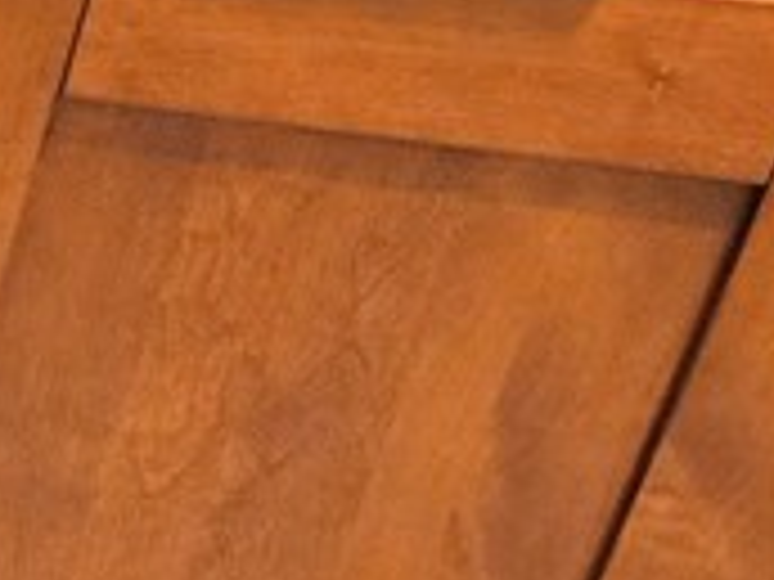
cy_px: -256
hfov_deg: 10.5
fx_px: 3063
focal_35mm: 137
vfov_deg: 10.5
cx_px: -1512
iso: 500
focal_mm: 5.4
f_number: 1.8
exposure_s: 1/120
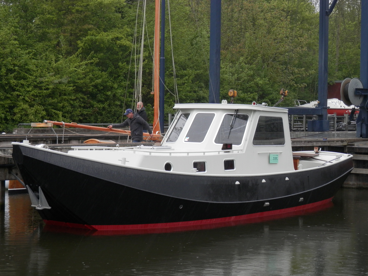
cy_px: 138
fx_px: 936
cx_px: 184
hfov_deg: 22.3
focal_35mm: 88
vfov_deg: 16.8
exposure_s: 1/125
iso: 100
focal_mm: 15.8
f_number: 4.8
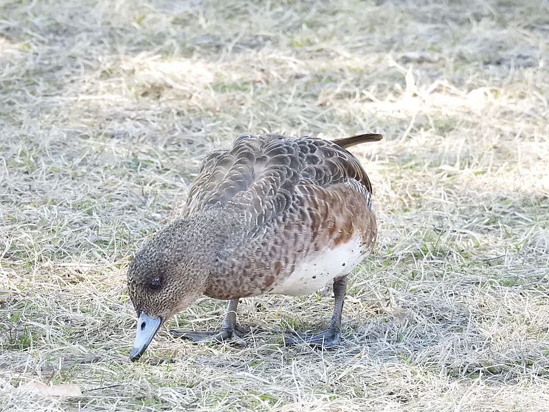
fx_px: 11102
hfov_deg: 2.8
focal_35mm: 700
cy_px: 206
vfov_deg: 2.1
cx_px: 274
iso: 1600
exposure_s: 1/1000
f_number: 5.6
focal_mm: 125
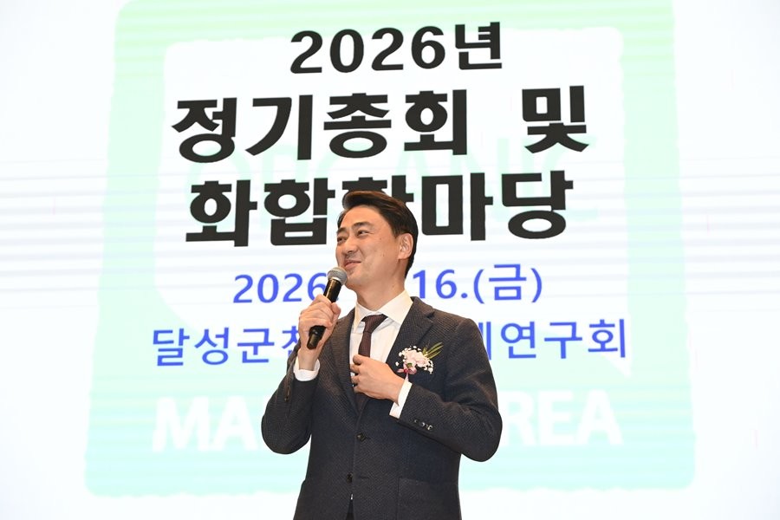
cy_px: 260
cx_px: 390
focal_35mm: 82
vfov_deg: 16.7
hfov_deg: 24.8
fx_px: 1777
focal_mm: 82
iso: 4000
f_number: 7.1
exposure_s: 1/160
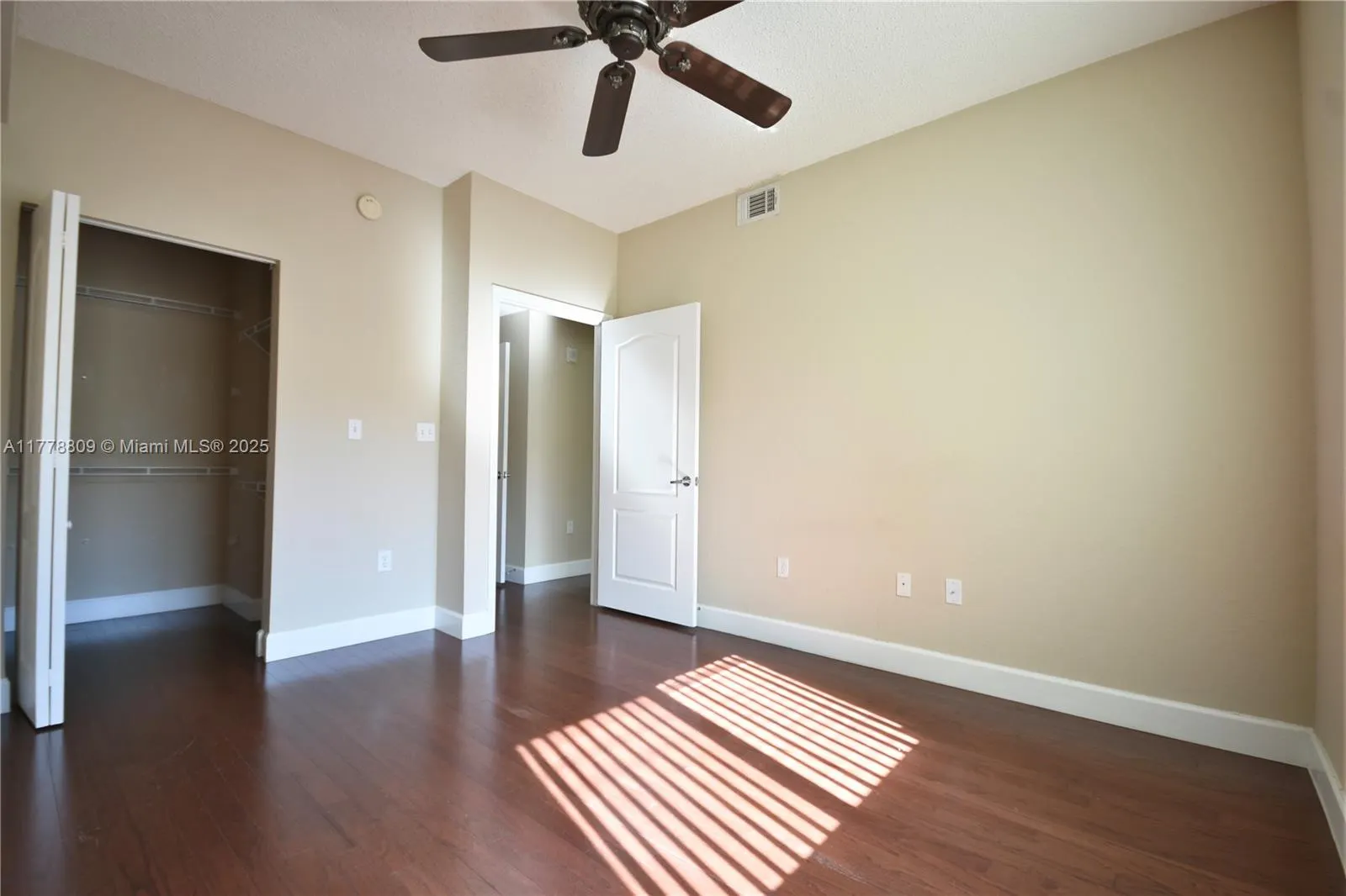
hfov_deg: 100.4
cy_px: 448
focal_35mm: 15
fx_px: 561
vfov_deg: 77.3
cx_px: 673
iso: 100
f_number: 4
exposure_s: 1/25
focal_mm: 10
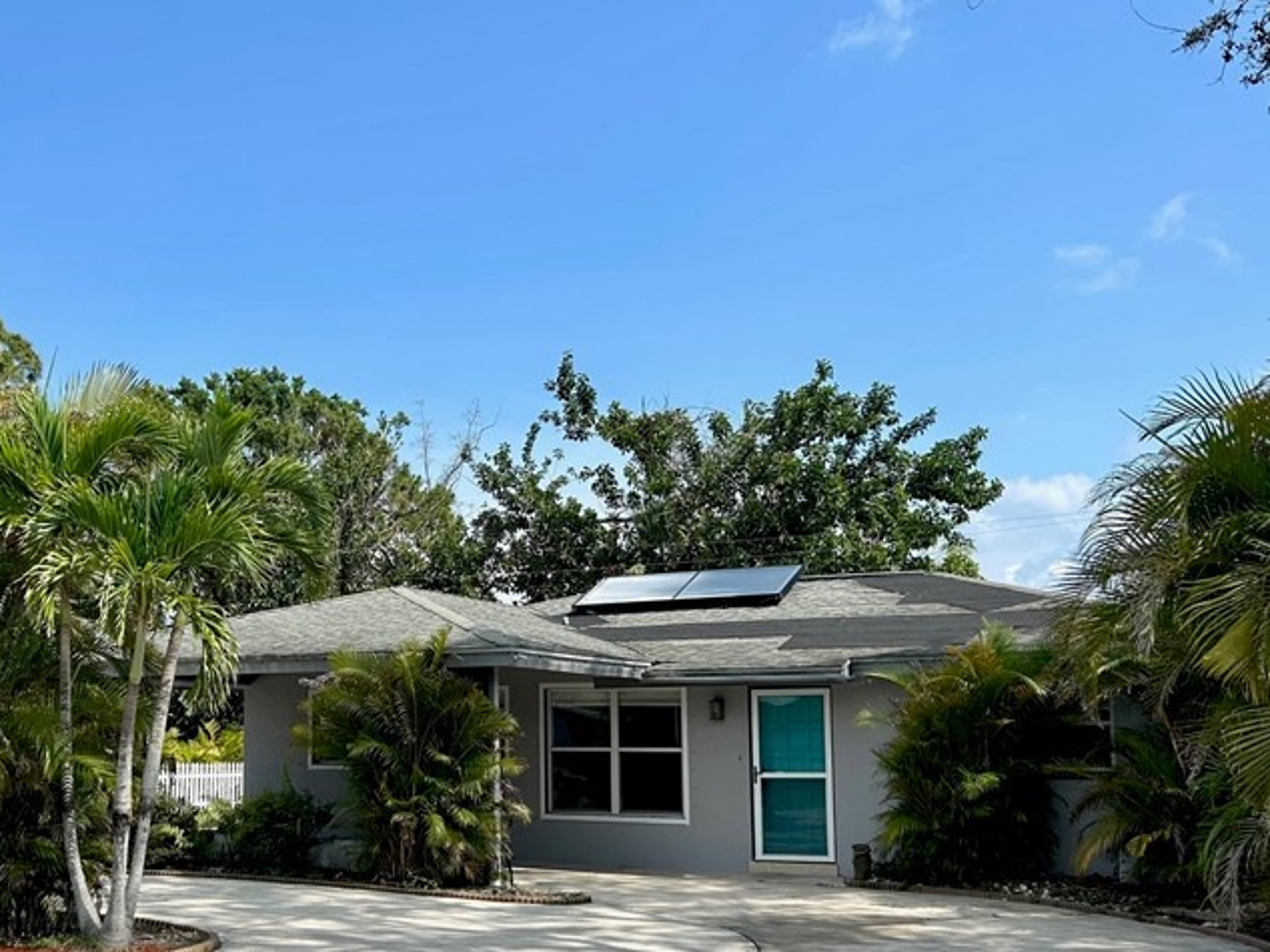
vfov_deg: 34.1
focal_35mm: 42
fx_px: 1540
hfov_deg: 44.0
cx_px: 403
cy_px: 599
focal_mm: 5.7
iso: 50
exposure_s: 1/4831
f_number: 1.5
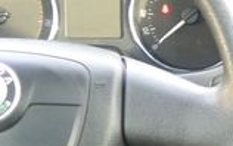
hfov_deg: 10.8
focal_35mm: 178
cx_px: 450
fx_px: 1131
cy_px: 291
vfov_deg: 7.1
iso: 800
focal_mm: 10
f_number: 3.5
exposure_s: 1/60
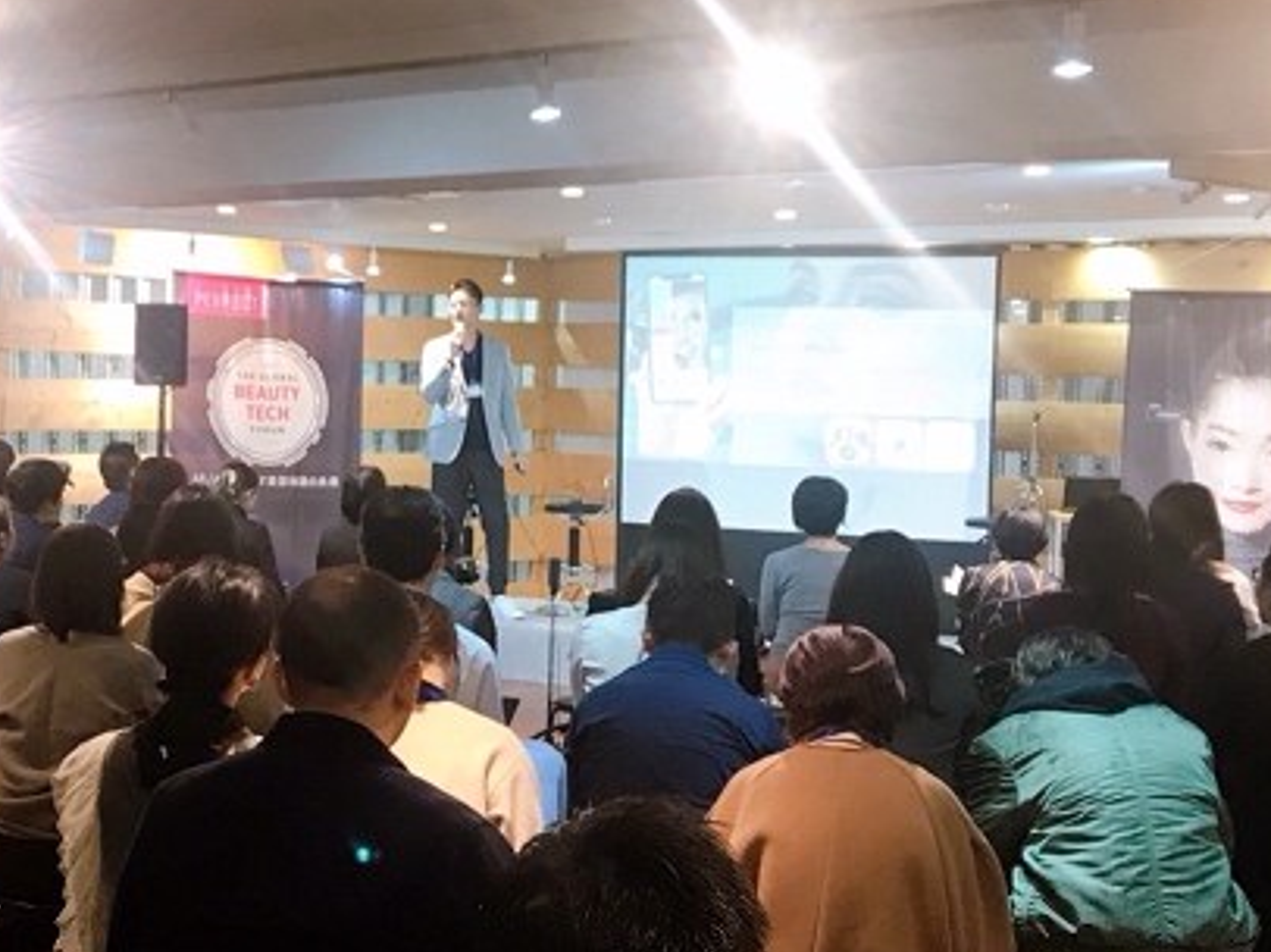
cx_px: 166
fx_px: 2532
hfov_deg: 27.3
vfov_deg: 21.3
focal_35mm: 69
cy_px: 501
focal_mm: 3.99
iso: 40
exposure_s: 1/20
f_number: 1.8
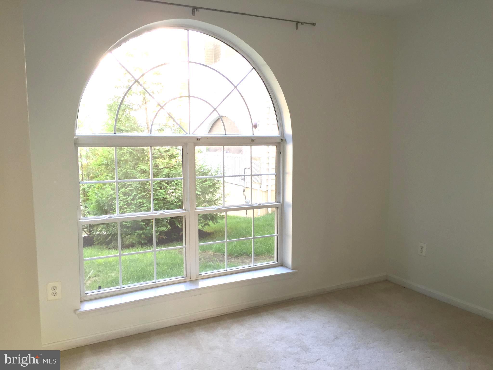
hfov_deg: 61.7
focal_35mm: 29
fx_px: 413
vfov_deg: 48.2
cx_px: 246
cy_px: 185
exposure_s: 1/30
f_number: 2.2
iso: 50
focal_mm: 4.15
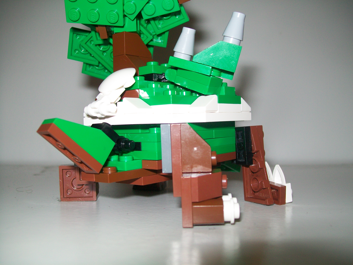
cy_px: 132
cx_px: 176
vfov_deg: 39.7
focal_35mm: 36
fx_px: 367
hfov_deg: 51.4
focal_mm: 6
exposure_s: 1/60
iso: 64
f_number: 2.7
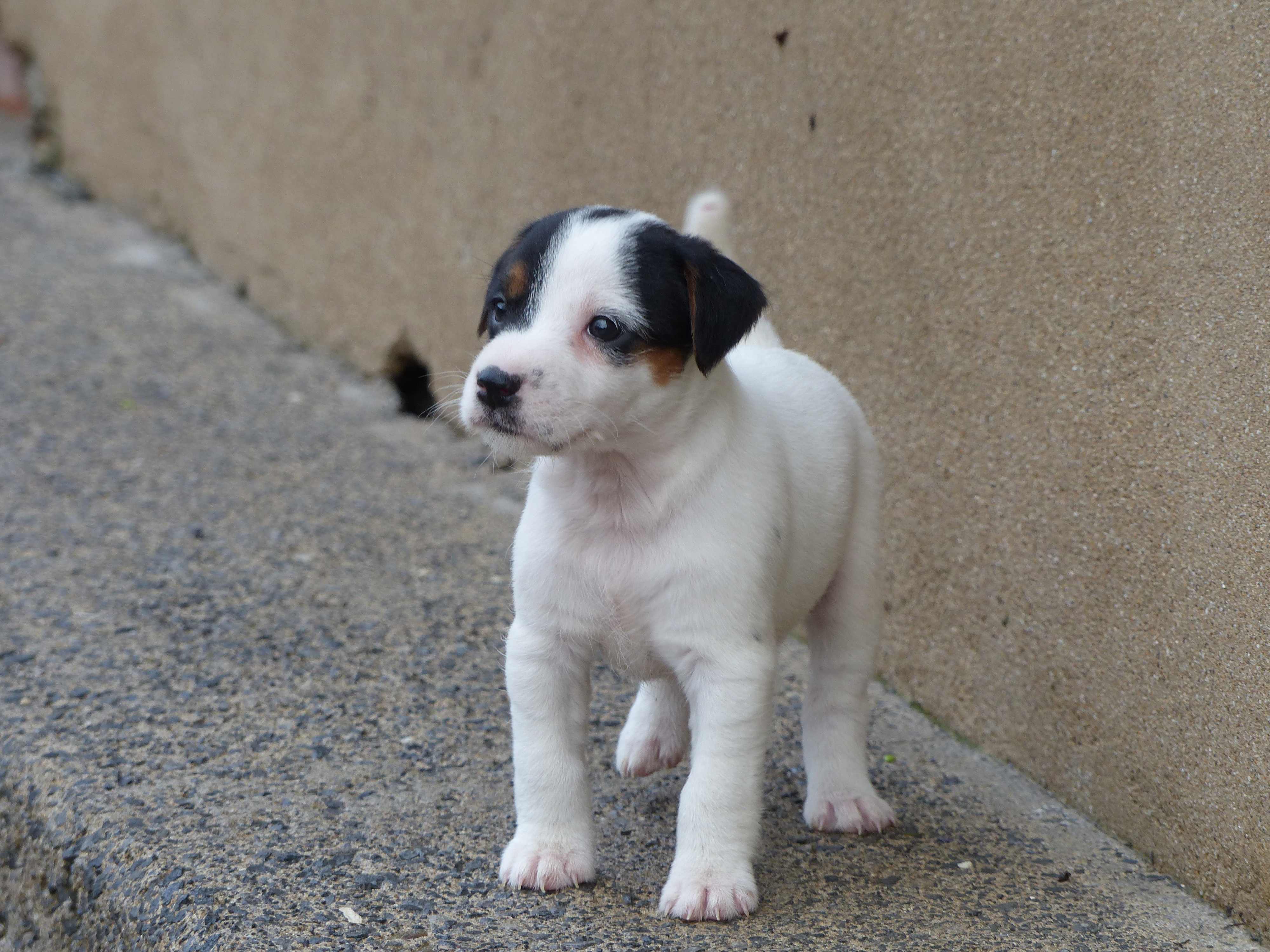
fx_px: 8989
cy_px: 476
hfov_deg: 8.1
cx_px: 635
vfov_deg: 6.1
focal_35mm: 245
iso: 100
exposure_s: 1/160
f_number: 3.2
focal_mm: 44
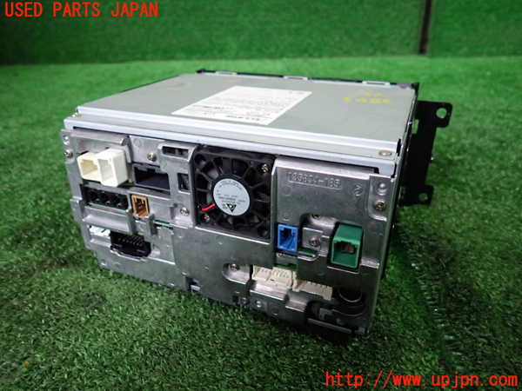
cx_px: 261
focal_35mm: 25
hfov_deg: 69.4
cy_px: 196
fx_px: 377
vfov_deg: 54.9
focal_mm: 4.5
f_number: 2
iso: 400
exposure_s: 1/30
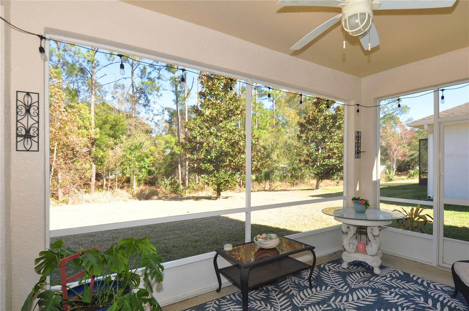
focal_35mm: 18
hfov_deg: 90.1
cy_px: 156
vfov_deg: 67.2
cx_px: 234
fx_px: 234
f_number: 8
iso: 200
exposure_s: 1/60
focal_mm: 12
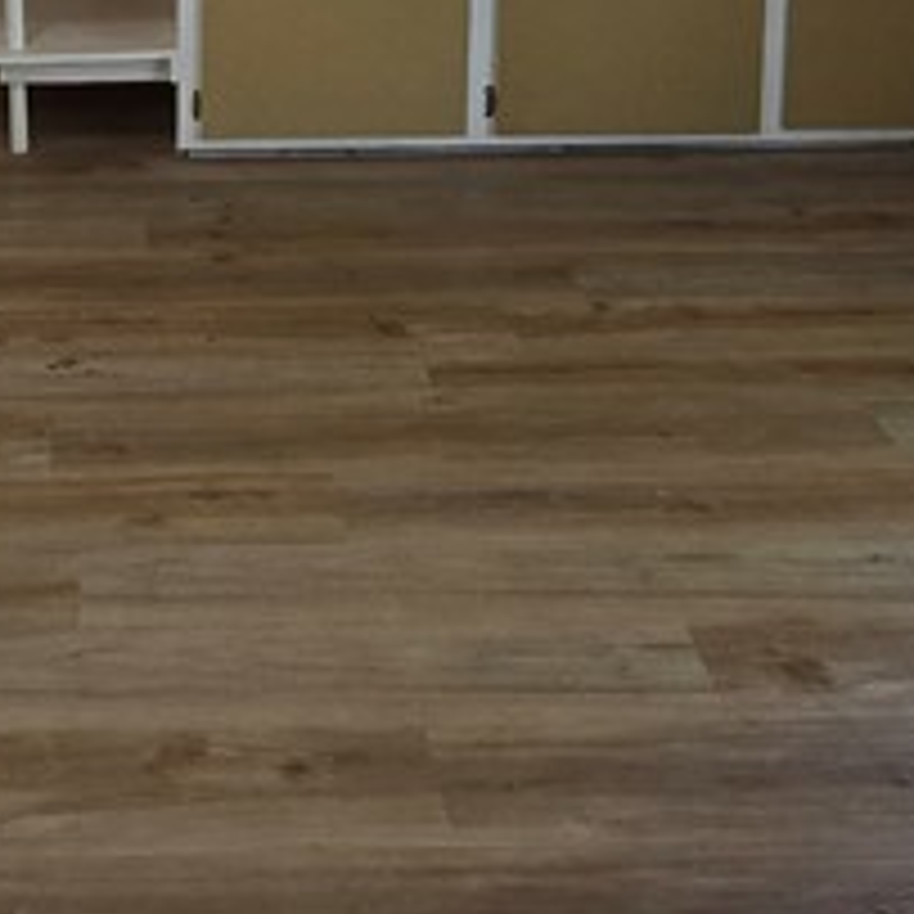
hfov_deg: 28.8
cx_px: 153
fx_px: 1733
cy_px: -306
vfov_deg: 25.1
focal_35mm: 58
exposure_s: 1/120
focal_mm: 2.2
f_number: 2.2
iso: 64
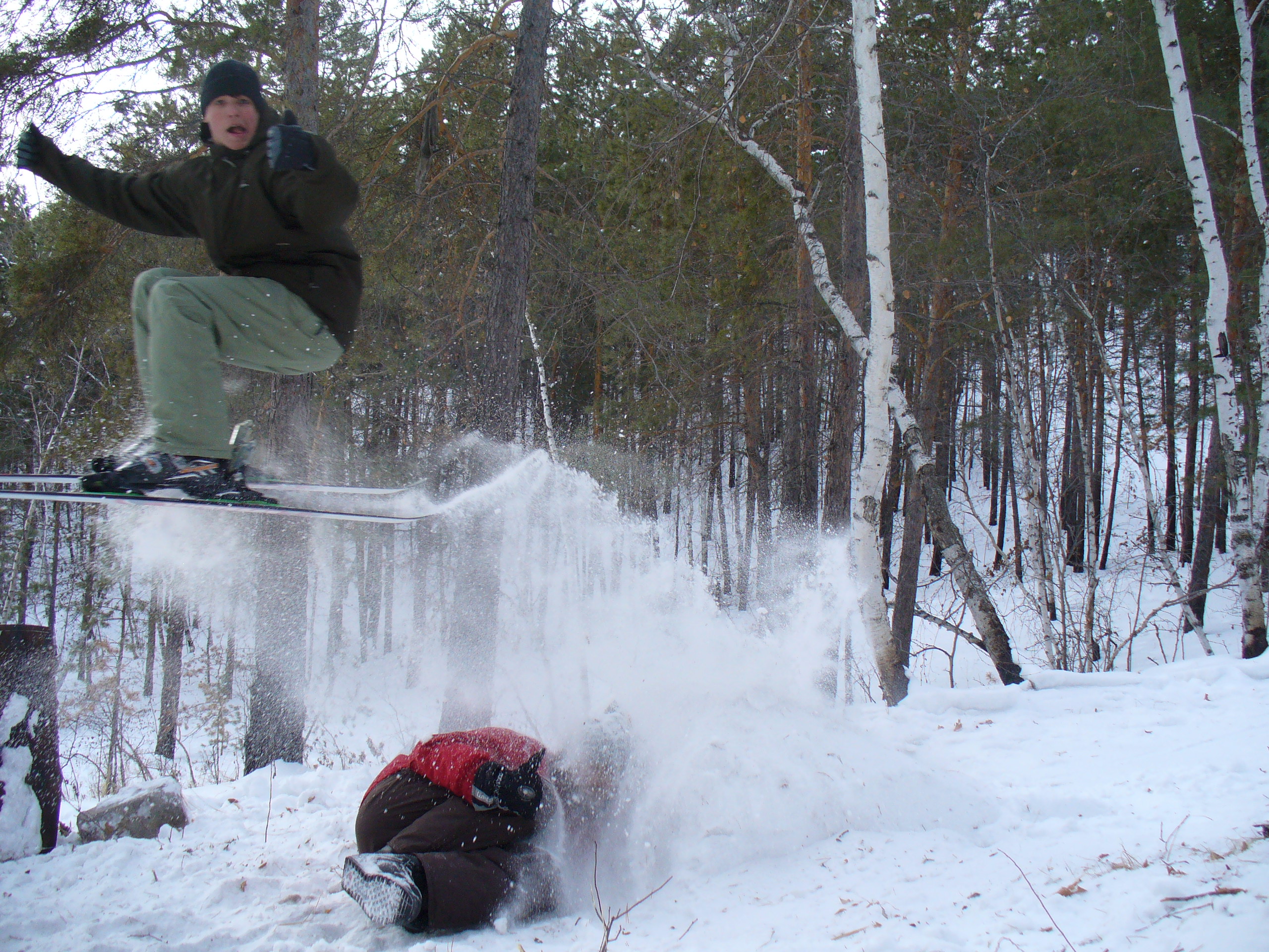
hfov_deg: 50.1
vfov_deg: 38.7
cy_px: 476
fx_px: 1356
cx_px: 634
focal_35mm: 37
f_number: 2.8
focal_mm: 6.1
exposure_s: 1/320
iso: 100
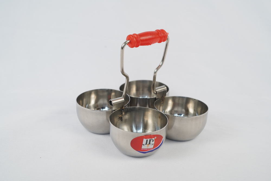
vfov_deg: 27.0
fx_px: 376
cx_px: 136
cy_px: 90
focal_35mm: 50
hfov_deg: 39.6
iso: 500
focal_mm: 50
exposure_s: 1/100
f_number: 8
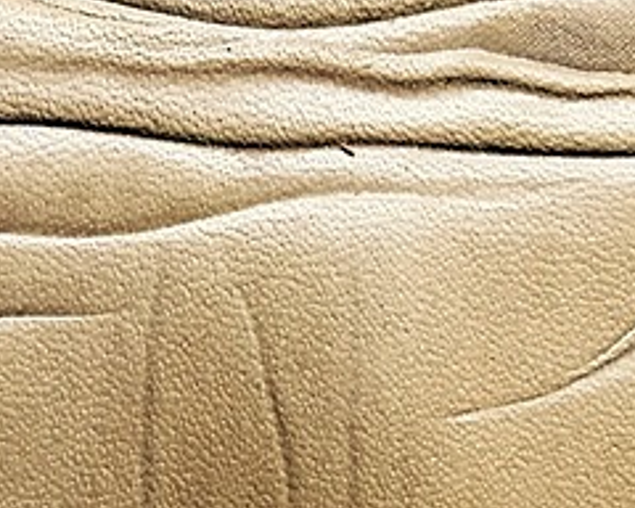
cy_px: 720
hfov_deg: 11.1
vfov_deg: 10.0
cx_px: -794
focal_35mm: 151
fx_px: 2838
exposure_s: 1/30
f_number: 2.2
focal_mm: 4.15
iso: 125
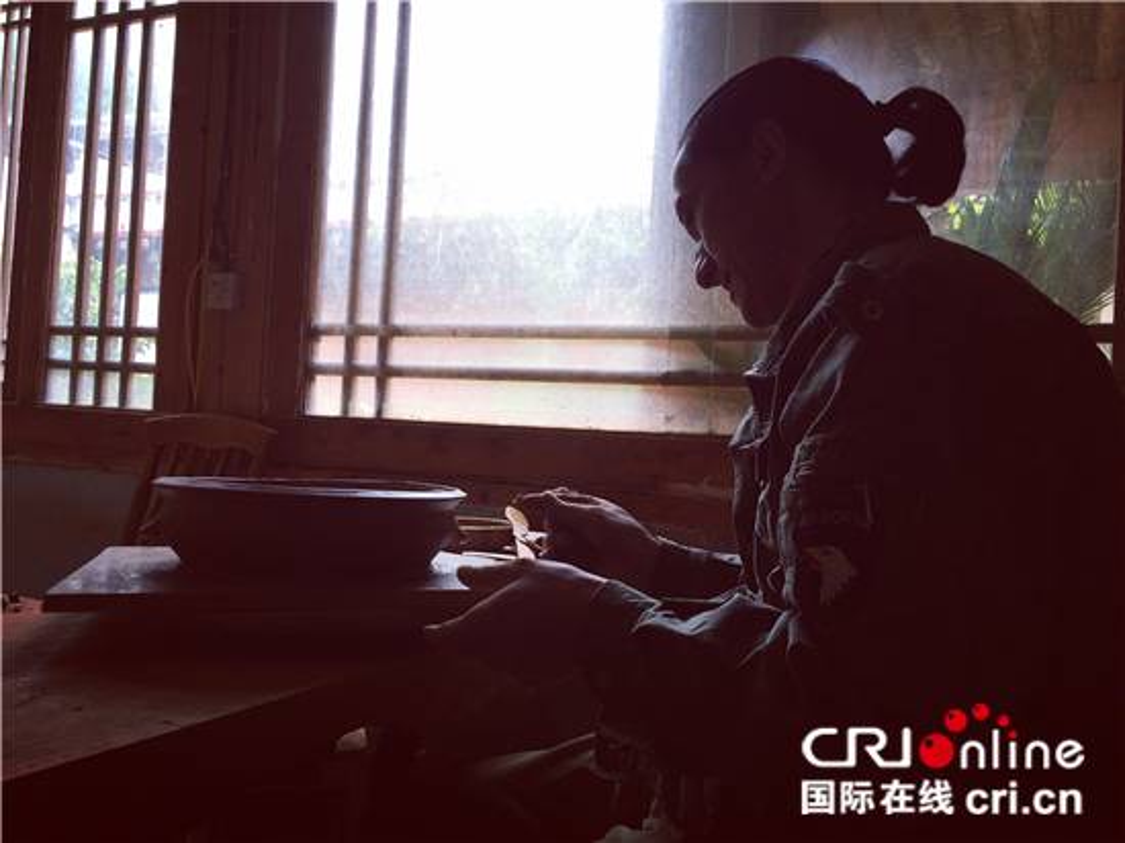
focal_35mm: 29
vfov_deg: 48.2
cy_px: 422
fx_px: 942
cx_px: 562
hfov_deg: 61.7
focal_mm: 4.15
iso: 50
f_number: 2.2
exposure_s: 1/100
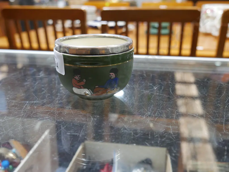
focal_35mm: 38
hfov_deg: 49.0
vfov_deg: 37.8
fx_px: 252
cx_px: 114
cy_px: 86
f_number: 4.1
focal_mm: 19
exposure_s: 1/60
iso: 800
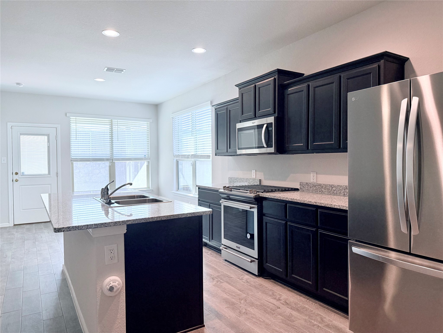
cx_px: 222
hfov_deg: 71.6
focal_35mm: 24
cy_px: 166
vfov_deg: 56.8
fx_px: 307
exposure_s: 1/235
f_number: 1.78
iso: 200
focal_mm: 6.76
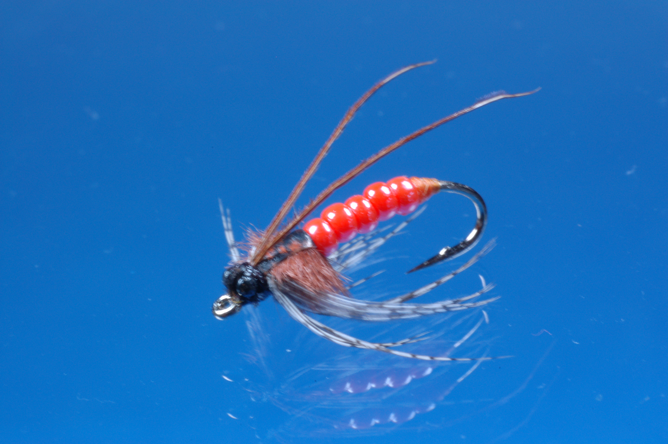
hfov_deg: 19.5
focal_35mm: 105
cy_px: 222
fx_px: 1947
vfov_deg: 13.0
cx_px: 334
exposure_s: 1/2.5
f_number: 22
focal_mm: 70
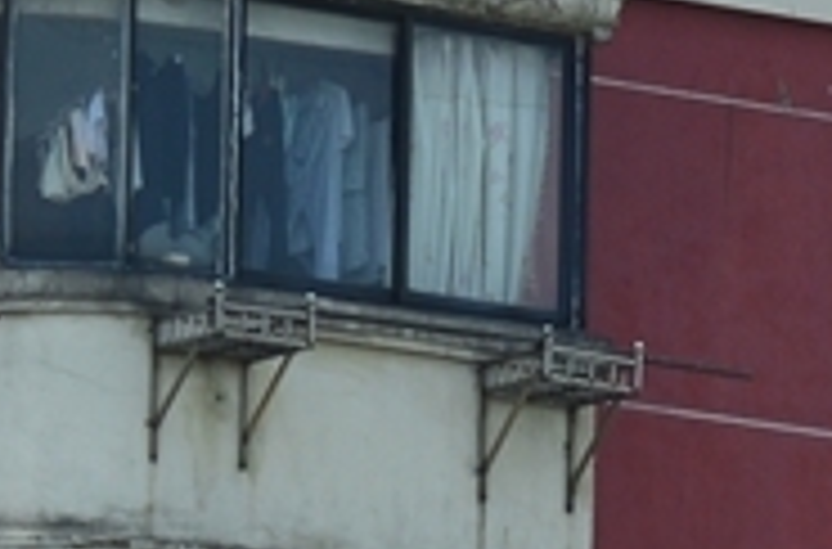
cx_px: 2105
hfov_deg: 3.5
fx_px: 13405
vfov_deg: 2.3
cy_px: 963
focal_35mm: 582
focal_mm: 70
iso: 200
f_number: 8
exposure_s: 1/640
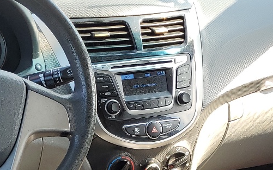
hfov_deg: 23.4
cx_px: 75
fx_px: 655
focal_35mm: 88
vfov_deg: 13.7
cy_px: 276
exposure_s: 1/227
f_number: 1.5
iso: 50
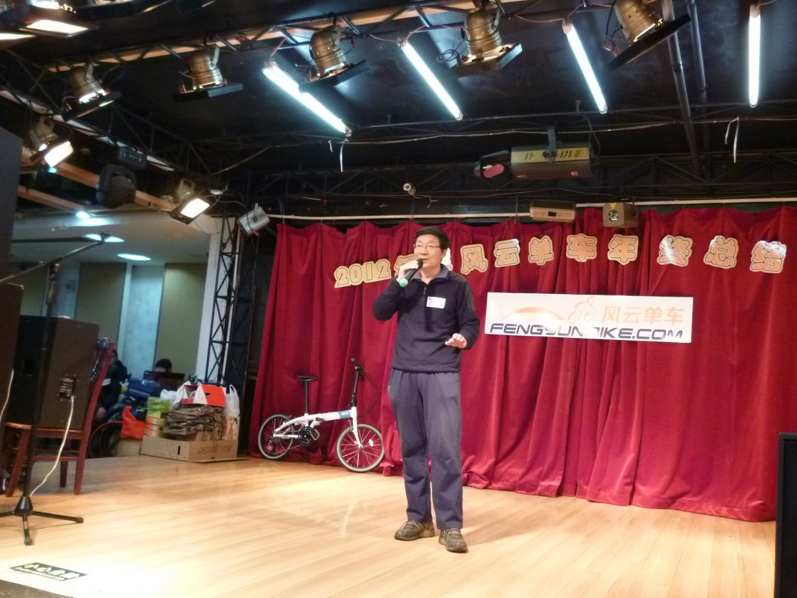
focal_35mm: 31
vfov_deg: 45.4
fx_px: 714
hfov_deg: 58.3
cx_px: 435
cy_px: 316
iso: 400
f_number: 3.1
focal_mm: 5
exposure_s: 1/20
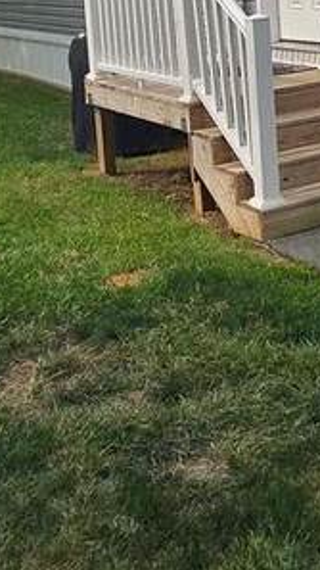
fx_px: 920
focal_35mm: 61
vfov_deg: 31.0
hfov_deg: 17.8
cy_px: -38
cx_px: 468
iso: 50
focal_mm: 2.2
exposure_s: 1/1690
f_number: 2.2
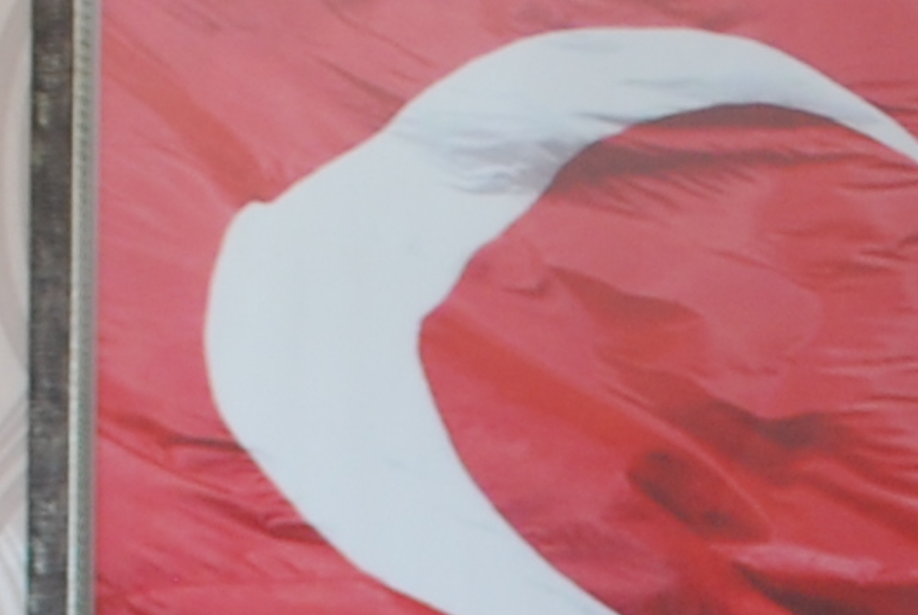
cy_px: 1790
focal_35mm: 219
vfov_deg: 5.9
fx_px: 5592
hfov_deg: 9.3
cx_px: 1025
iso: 200
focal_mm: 20
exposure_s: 1/60
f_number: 4
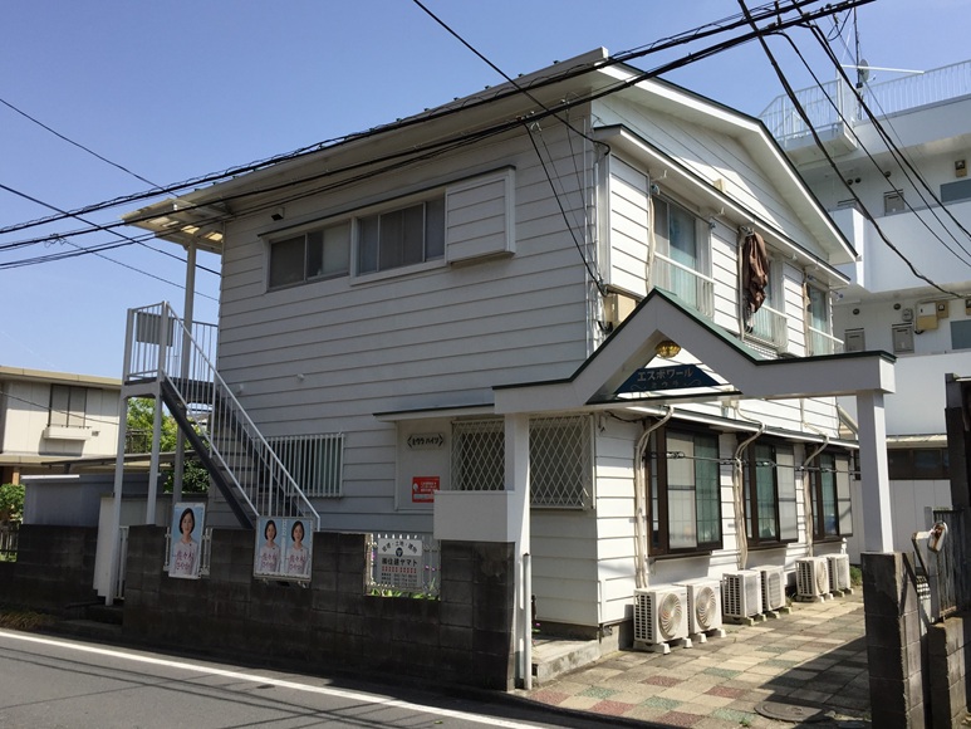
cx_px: 486
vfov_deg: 48.2
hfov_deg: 61.7
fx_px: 814
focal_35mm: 29
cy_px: 364
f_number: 2.2
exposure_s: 1/1883
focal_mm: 4.15
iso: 32
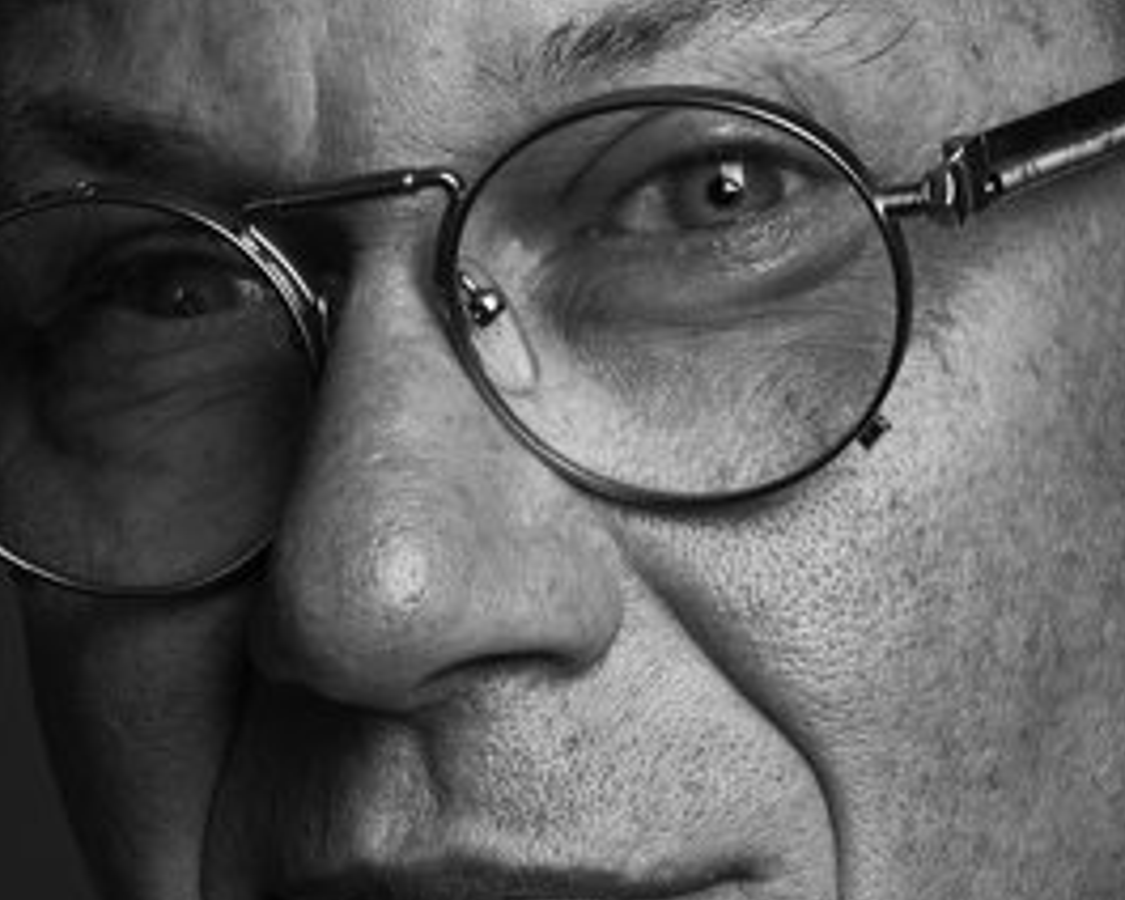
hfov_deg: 5.4
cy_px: 860
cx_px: 656
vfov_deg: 4.3
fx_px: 12034
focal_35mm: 361
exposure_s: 1/125
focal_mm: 85
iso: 200
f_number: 7.1
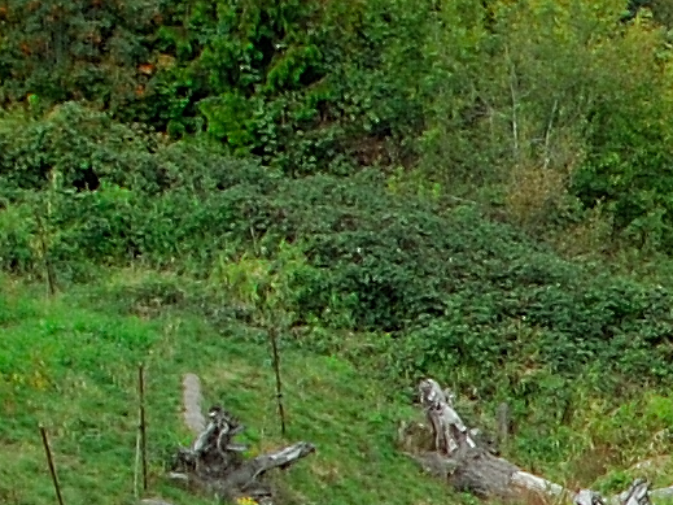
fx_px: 3771
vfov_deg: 7.3
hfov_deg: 9.3
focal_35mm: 194
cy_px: 1109
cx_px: 1529
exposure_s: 1/320
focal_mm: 18
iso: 100
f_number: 3.5
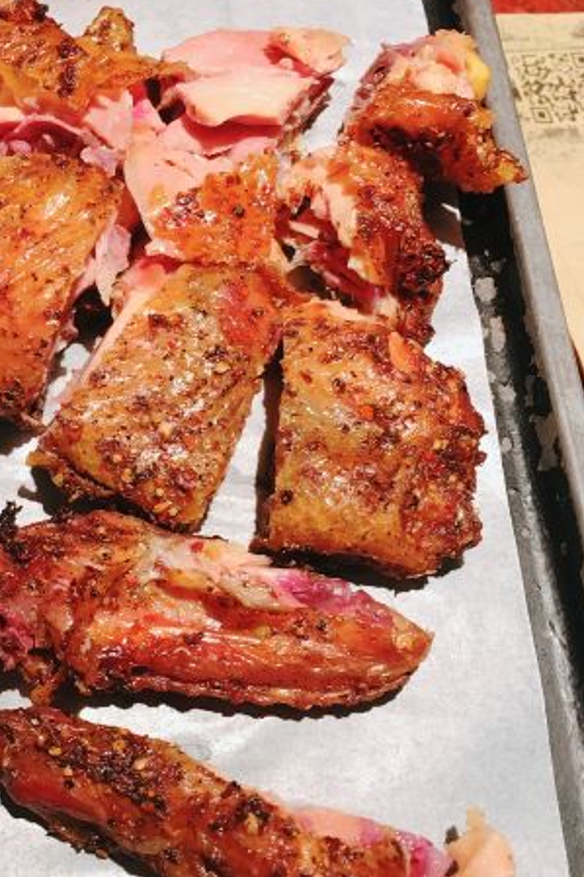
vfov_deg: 41.9
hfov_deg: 27.9
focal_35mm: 47
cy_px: 406
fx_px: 1144
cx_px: 104
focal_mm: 4.15
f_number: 2.2
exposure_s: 1/17
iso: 40
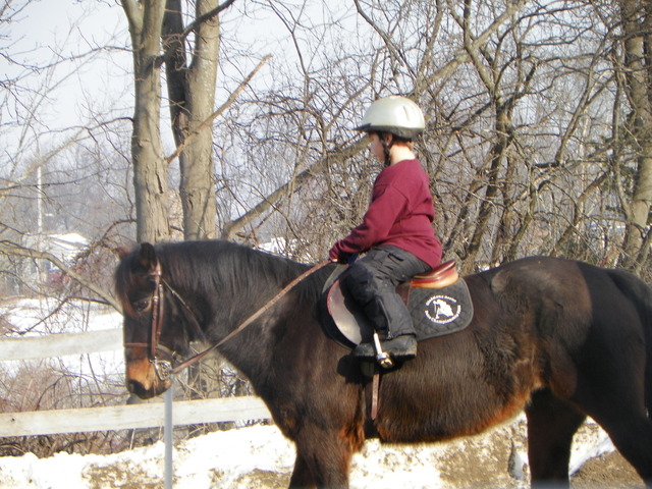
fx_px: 4859
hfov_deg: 7.7
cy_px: 244
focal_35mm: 258
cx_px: 326
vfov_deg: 5.8
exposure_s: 1/320
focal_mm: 45.8
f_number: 4.5
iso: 64
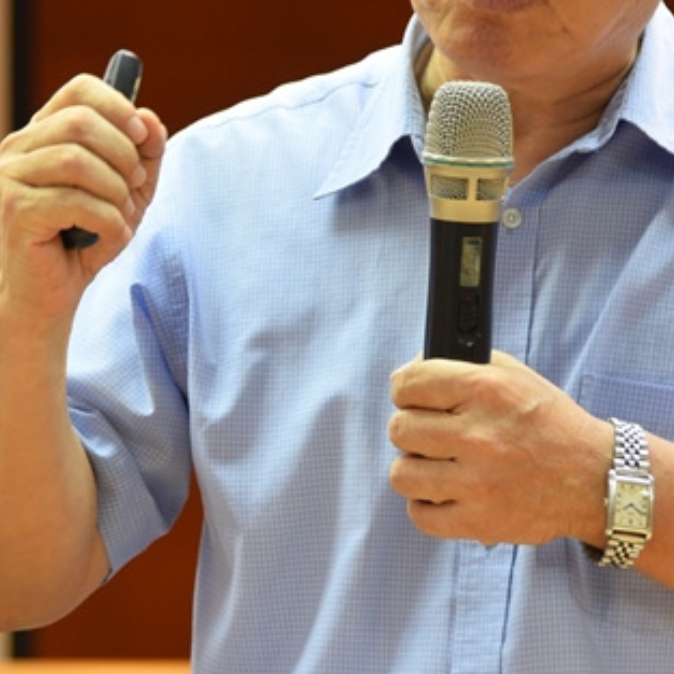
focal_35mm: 256
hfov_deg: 6.8
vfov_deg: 6.8
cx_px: -32
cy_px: 129
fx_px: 5639
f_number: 4
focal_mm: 92
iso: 1000
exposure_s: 1/60
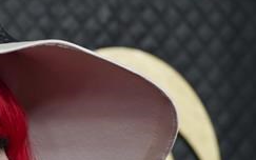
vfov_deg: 2.4
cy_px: 215
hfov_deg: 3.9
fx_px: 3796
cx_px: -79
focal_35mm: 544
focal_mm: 200
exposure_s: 1/320
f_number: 5.6
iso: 2500
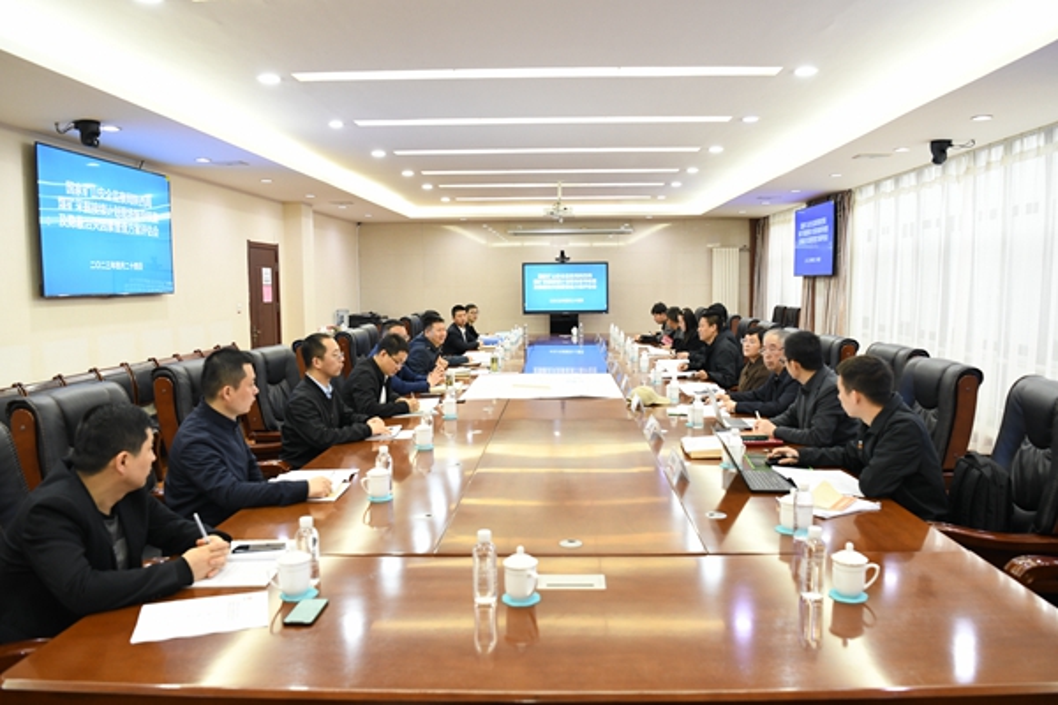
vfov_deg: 53.1
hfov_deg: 73.7
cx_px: 529
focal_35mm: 24
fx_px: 705
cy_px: 352
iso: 1600
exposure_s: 1/80
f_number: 4
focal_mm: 24
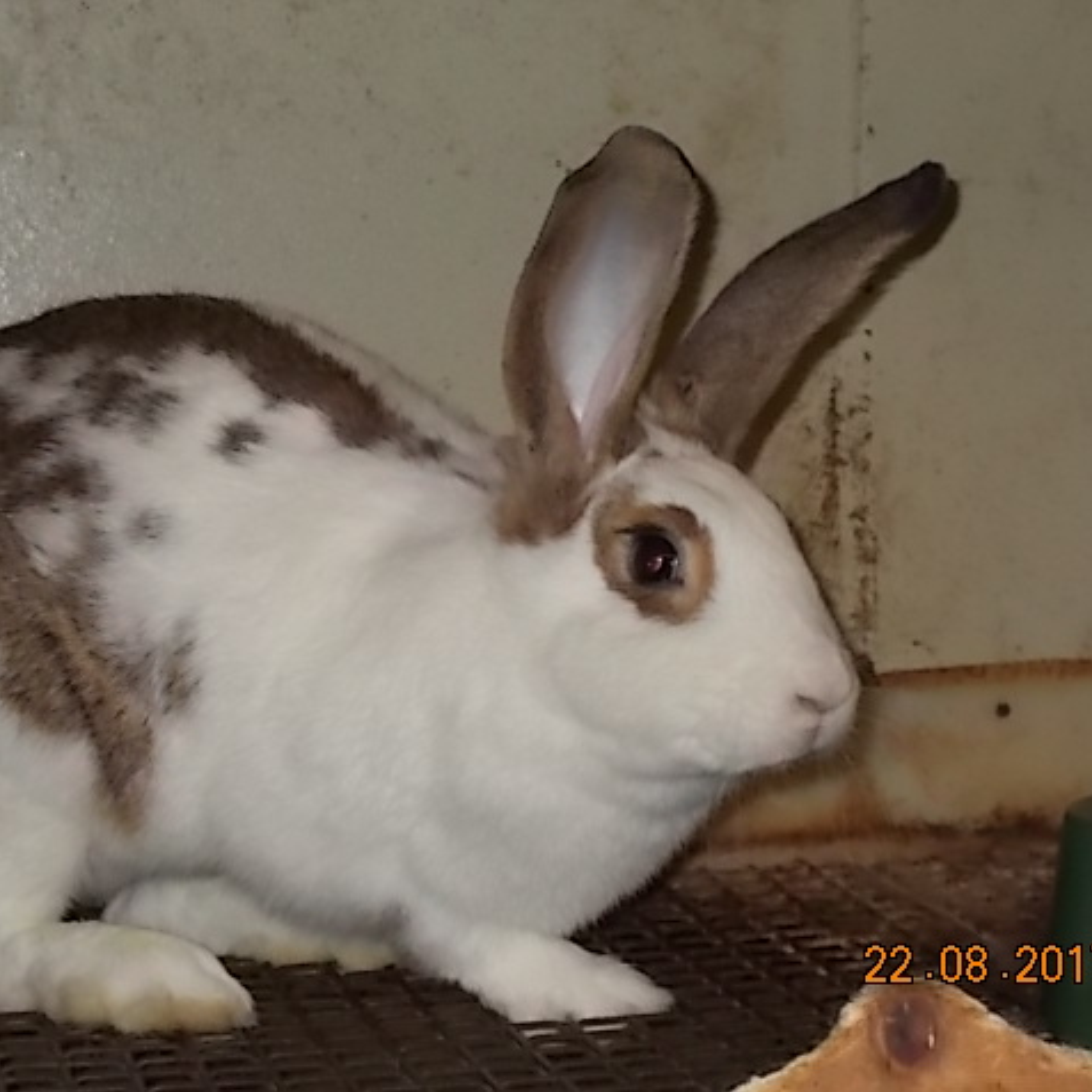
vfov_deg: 17.1
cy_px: 545
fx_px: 3640
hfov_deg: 17.0
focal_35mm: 102
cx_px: 456
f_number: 6.3
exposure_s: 1/60
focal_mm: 15.4
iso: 200
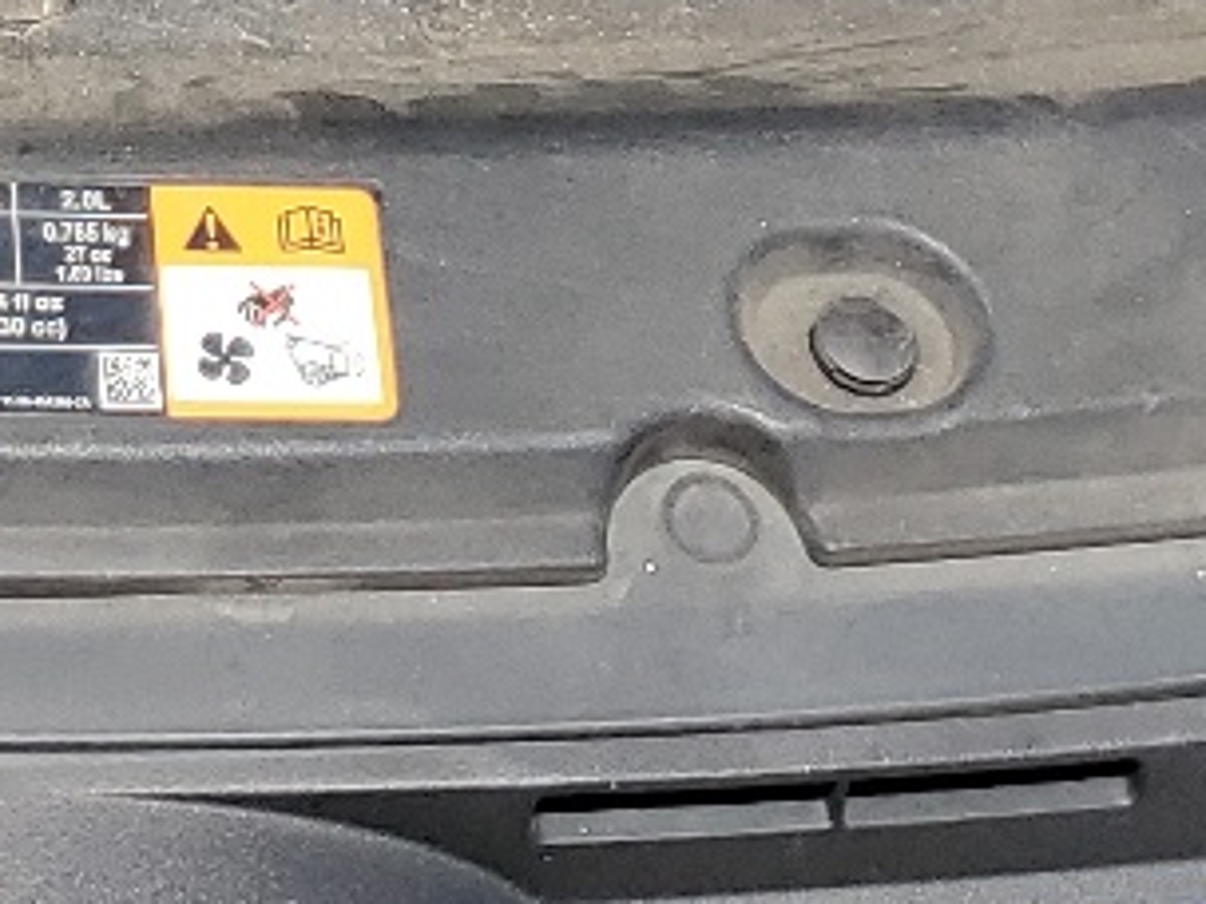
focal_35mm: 137
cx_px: -309
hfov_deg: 13.9
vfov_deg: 9.5
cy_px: -1328
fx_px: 4773
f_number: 1.5
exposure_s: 1/2500
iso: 50
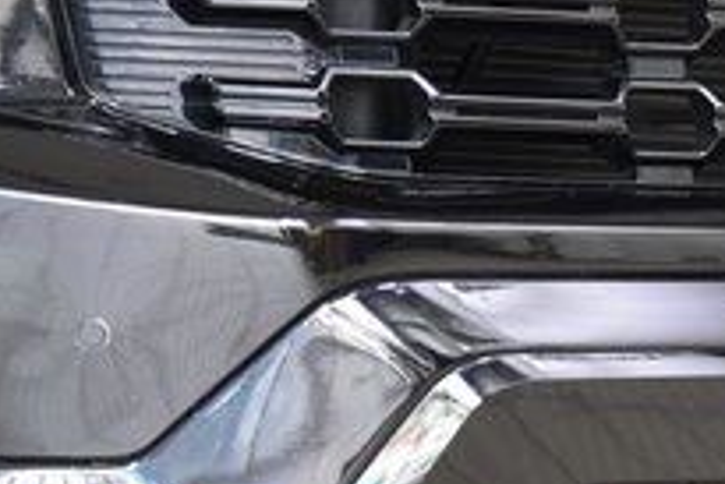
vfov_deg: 6.4
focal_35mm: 215
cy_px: 443
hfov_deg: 9.4
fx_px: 4333
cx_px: 1004
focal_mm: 46
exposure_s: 1/50
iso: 1600
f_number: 2.8
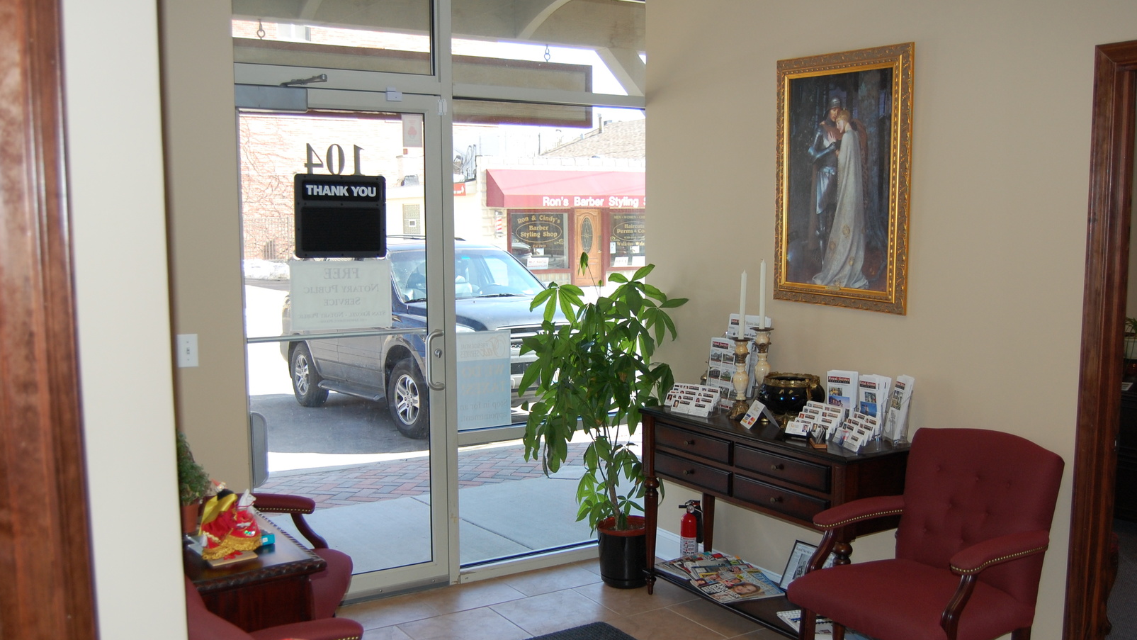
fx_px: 1101
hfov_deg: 54.6
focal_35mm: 37
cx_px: 564
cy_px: 371
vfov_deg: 32.3
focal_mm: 23
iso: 400
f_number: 3.8
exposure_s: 1/320
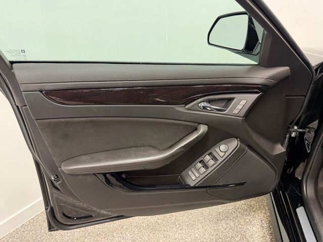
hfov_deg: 71.6
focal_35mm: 24
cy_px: 121
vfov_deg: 56.8
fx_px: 224
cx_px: 162
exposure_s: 1/120
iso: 160
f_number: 1.78
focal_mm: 6.76
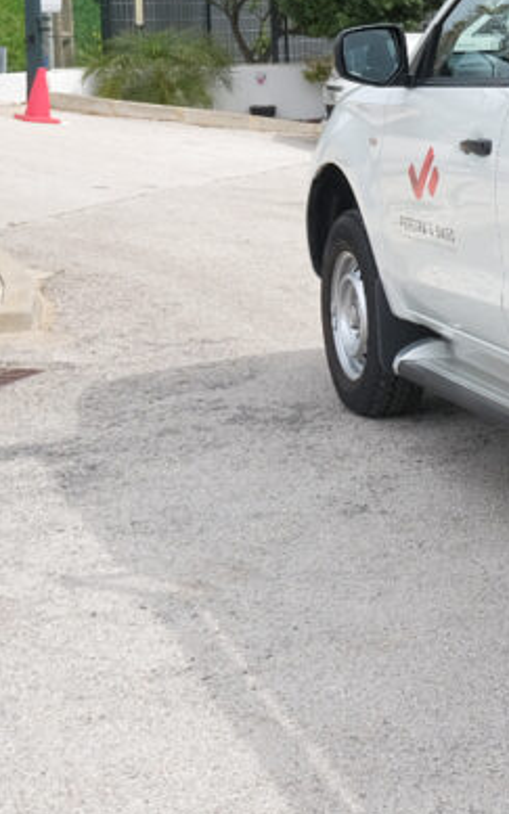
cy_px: 250
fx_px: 2087
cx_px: 1003
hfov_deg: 12.3
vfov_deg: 22.0
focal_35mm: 94
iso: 160
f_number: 9
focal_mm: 23.5
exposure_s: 1/200
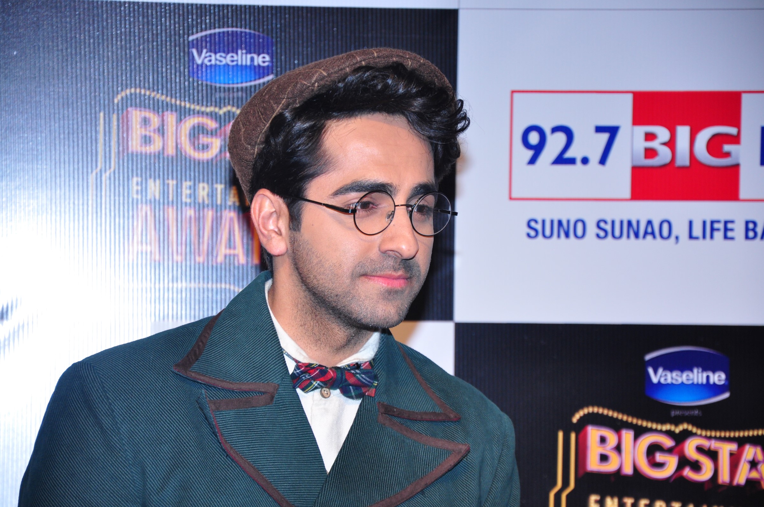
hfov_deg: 13.1
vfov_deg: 8.7
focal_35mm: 158
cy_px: 254
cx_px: 382
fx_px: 3338
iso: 500
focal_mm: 105
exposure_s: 1/125
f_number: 6.3
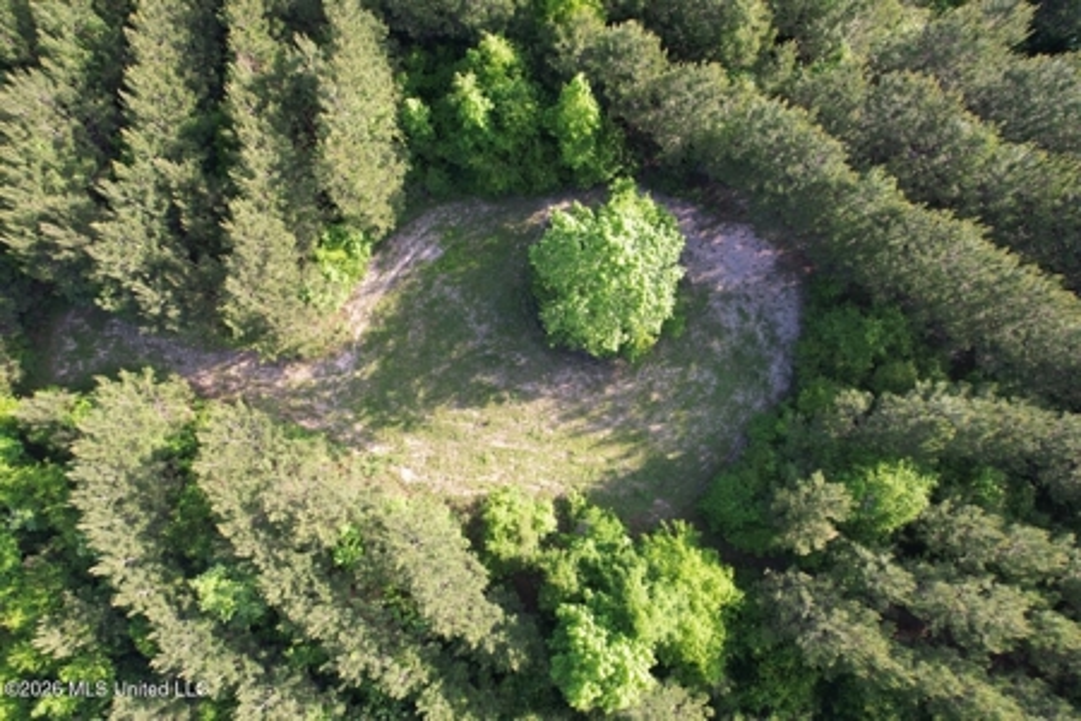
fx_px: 661
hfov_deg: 78.6
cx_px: 540
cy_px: 360
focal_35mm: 22
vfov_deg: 57.2
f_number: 2.8
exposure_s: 1/250
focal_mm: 8.38
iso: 100
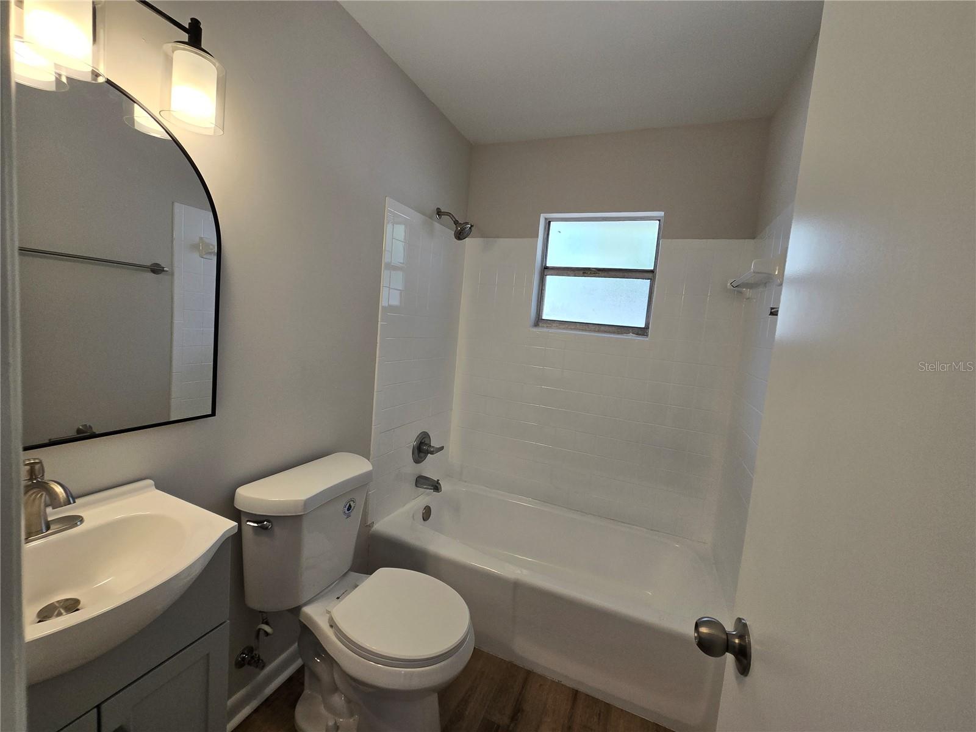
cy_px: 366
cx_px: 488
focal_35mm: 13
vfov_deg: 89.9
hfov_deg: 106.2
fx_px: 367
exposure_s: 1/120
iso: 100
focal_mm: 2.2
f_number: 2.2
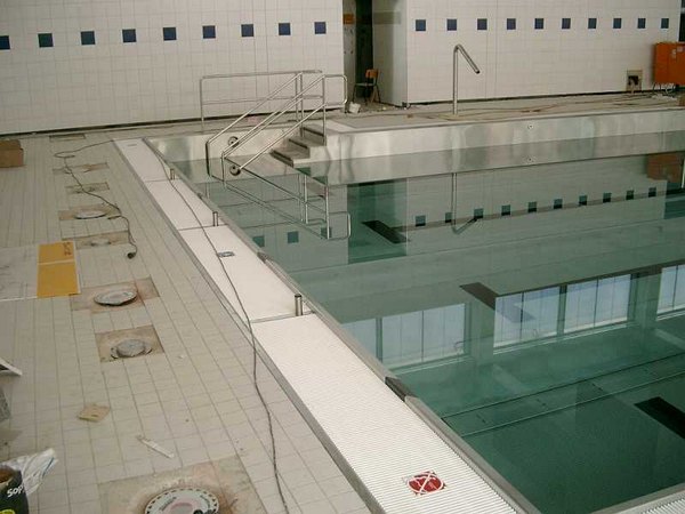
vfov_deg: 38.7
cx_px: 342
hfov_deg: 50.1
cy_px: 257
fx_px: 732
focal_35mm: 37
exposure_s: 1/160
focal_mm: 7.6
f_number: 2.6
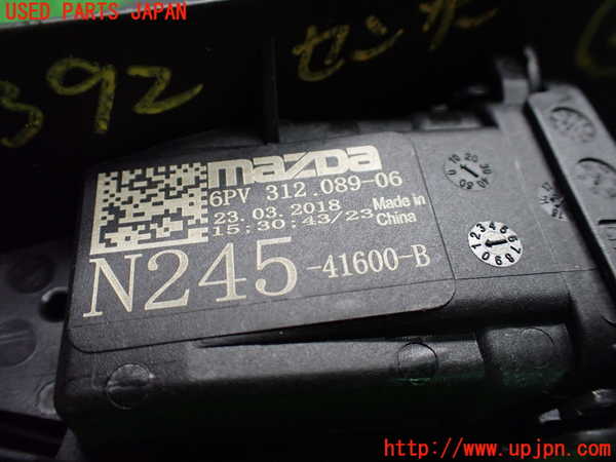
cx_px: 308
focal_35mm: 30
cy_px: 231
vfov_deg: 46.8
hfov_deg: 60.0
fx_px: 534
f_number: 2.3
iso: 800
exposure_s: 1/125
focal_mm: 5.4
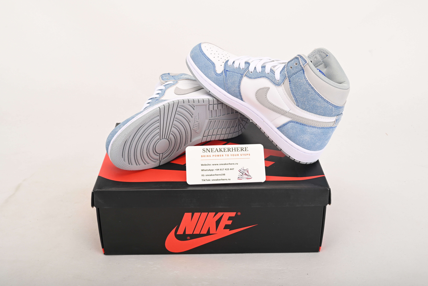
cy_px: 143
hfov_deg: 44.5
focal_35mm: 44
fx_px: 523
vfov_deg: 30.5
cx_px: 214
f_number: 11
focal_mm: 44
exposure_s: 1/200
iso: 100
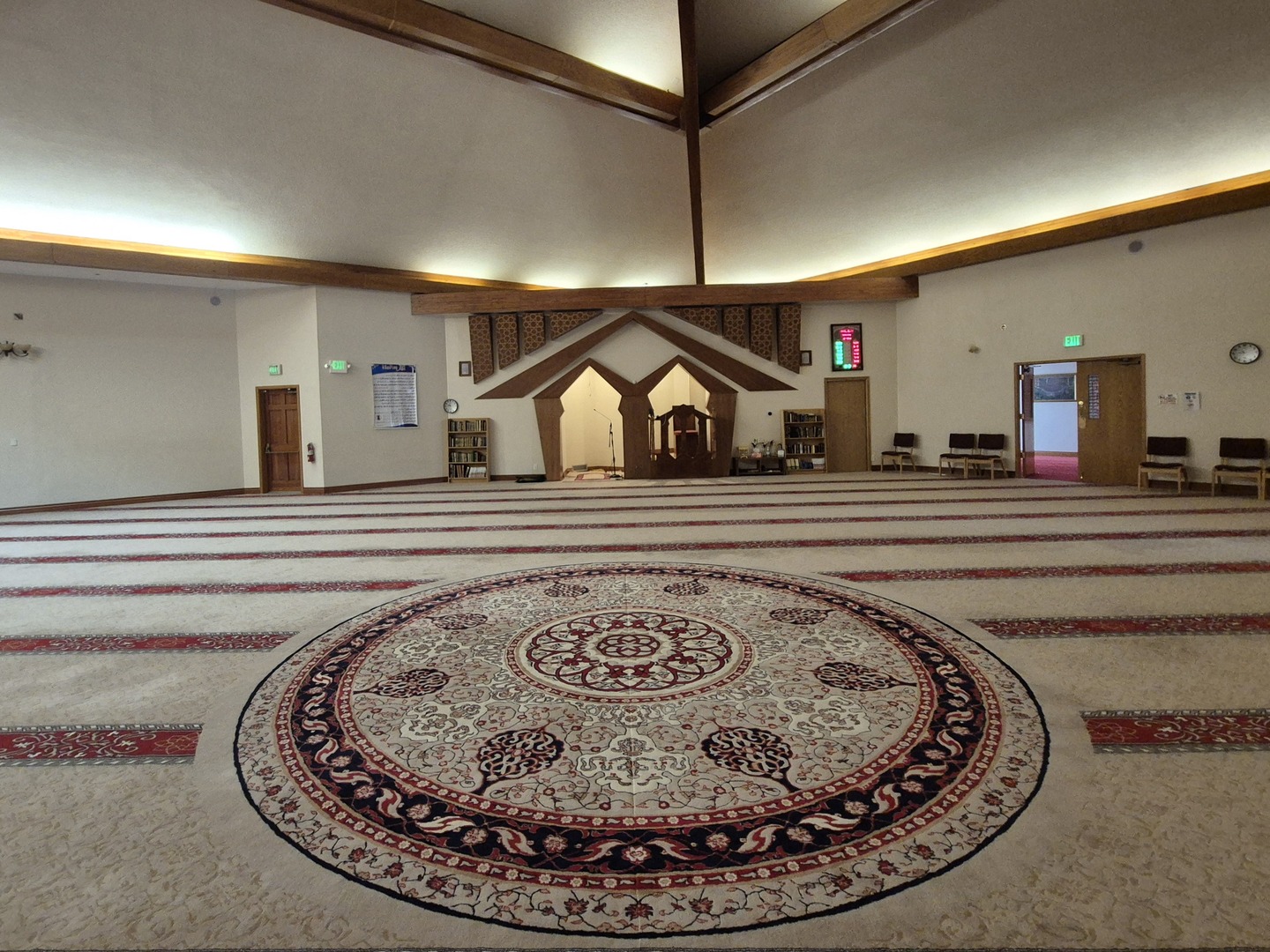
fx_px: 477
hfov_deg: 106.2
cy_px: 476
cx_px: 635
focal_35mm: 13
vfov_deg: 89.9
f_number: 2.2
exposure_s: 1/60.2
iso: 640
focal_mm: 2.2
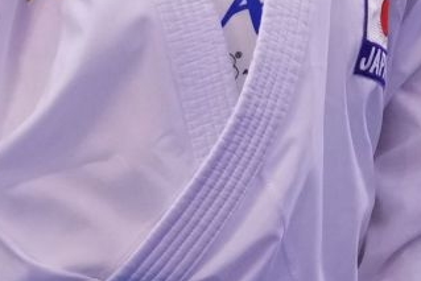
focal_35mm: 1595
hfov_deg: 1.3
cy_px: 125
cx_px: 209
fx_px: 18660
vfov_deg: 0.9
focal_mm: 189
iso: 2000
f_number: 2.8
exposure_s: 1/1000
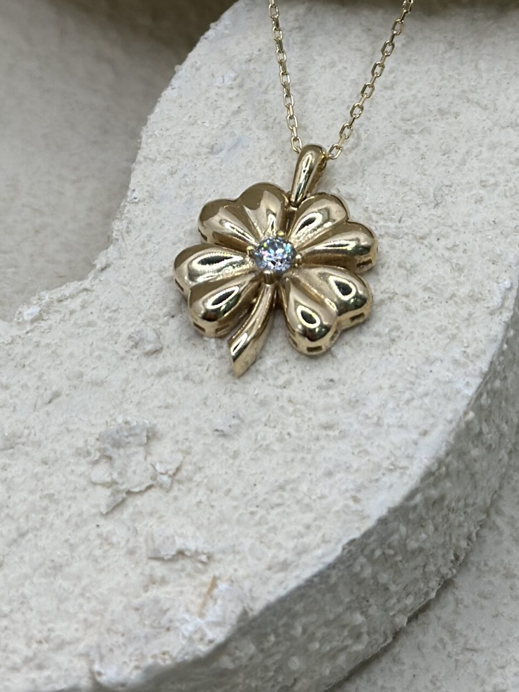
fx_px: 1919
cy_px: 158
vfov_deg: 20.3
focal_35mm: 96
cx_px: 290
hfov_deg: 15.4
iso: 80
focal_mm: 6.86
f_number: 1.78
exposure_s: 1/1565
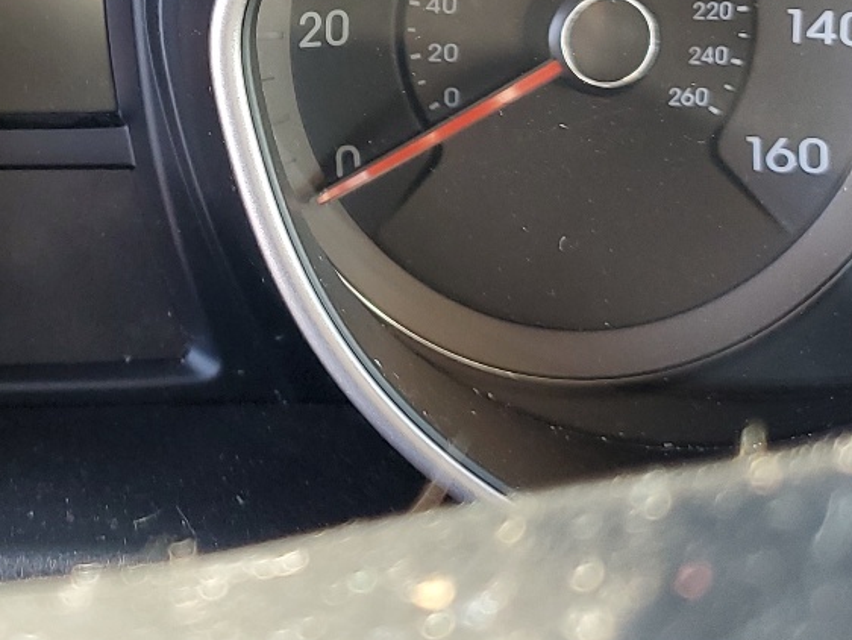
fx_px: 1822
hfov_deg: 25.4
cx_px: 73
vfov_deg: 19.2
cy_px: -35
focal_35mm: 74
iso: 66
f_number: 1.5
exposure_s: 1/60.2
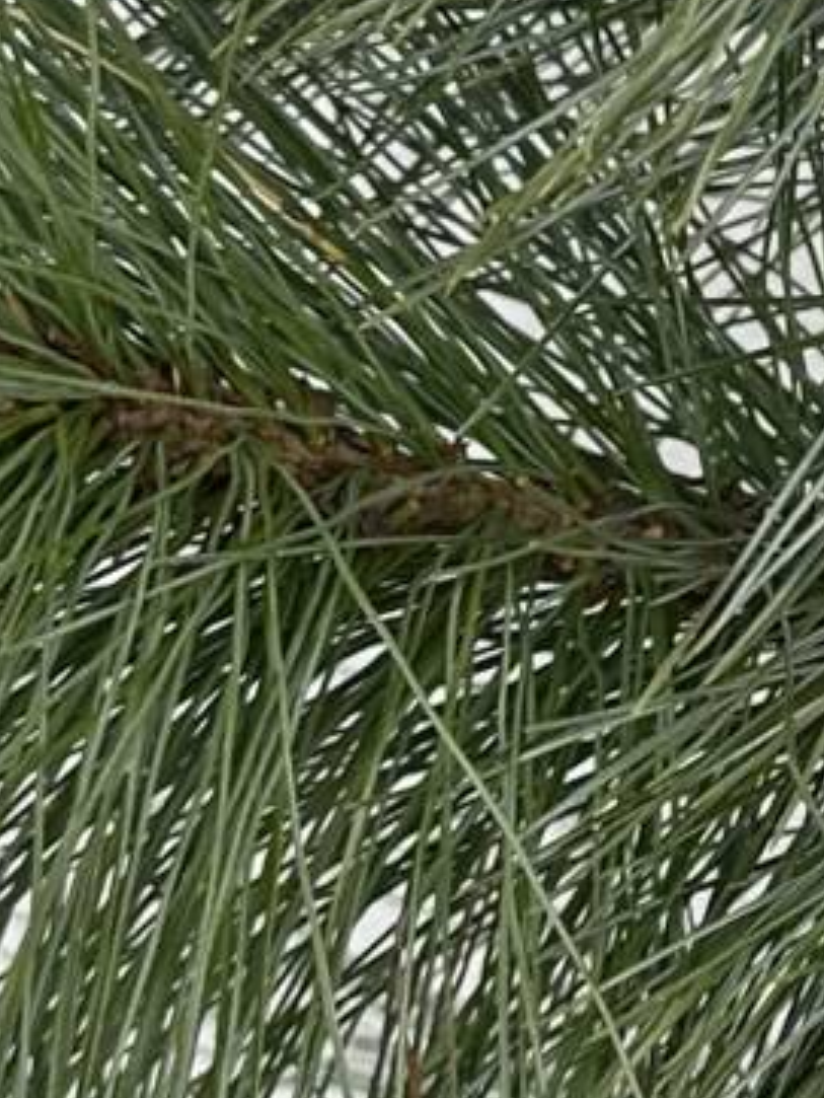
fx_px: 5392
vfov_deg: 11.4
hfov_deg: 8.2
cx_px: 1770
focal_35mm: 170
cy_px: -192
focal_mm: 6.86
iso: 80
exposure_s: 1/334
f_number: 1.78
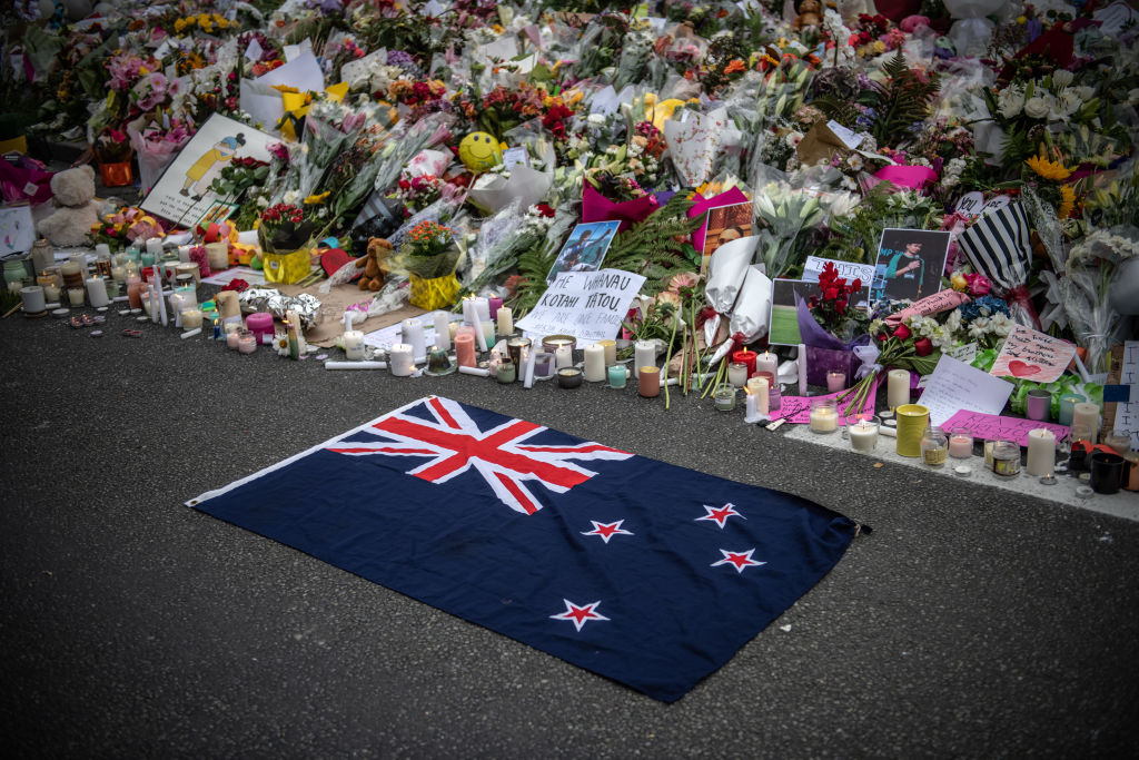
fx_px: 1392
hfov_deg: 44.5
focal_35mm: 44
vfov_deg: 30.5
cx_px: 570
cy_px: 380
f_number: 2.8
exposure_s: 1/4000
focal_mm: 44
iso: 320
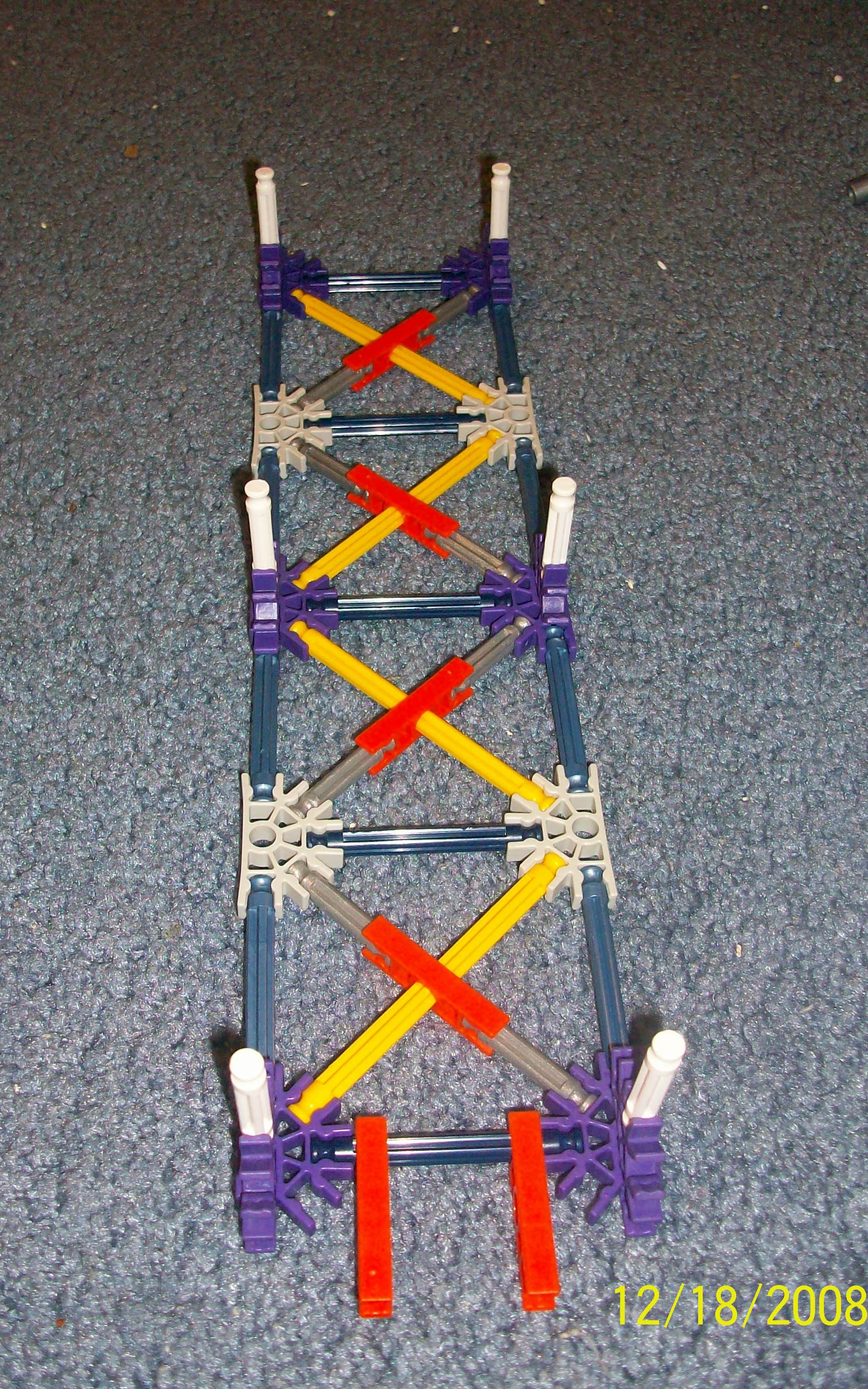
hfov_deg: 34.4
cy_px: 686
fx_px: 1400
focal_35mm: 37
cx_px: 441
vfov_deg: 52.7
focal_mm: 5.7
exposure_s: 1/60
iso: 160
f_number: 2.8
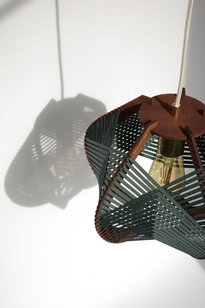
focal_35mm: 68
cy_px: 154
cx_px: 102
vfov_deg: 29.9
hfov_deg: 20.2
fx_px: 577
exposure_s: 1/250
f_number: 5.6
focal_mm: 45
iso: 160
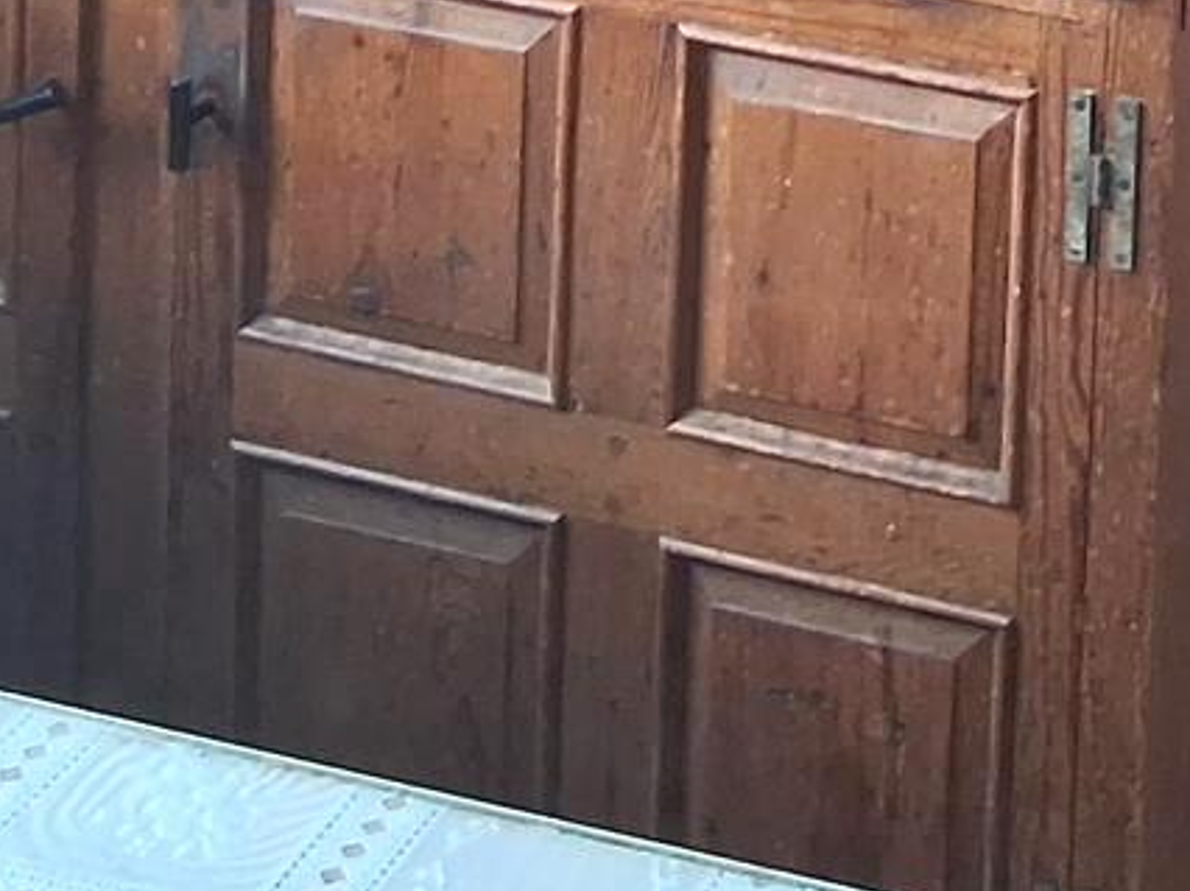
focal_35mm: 125
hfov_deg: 15.5
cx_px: 1196
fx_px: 4295
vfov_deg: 10.4
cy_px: -1198
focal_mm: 3.98
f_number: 1.8
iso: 320
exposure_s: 1/60
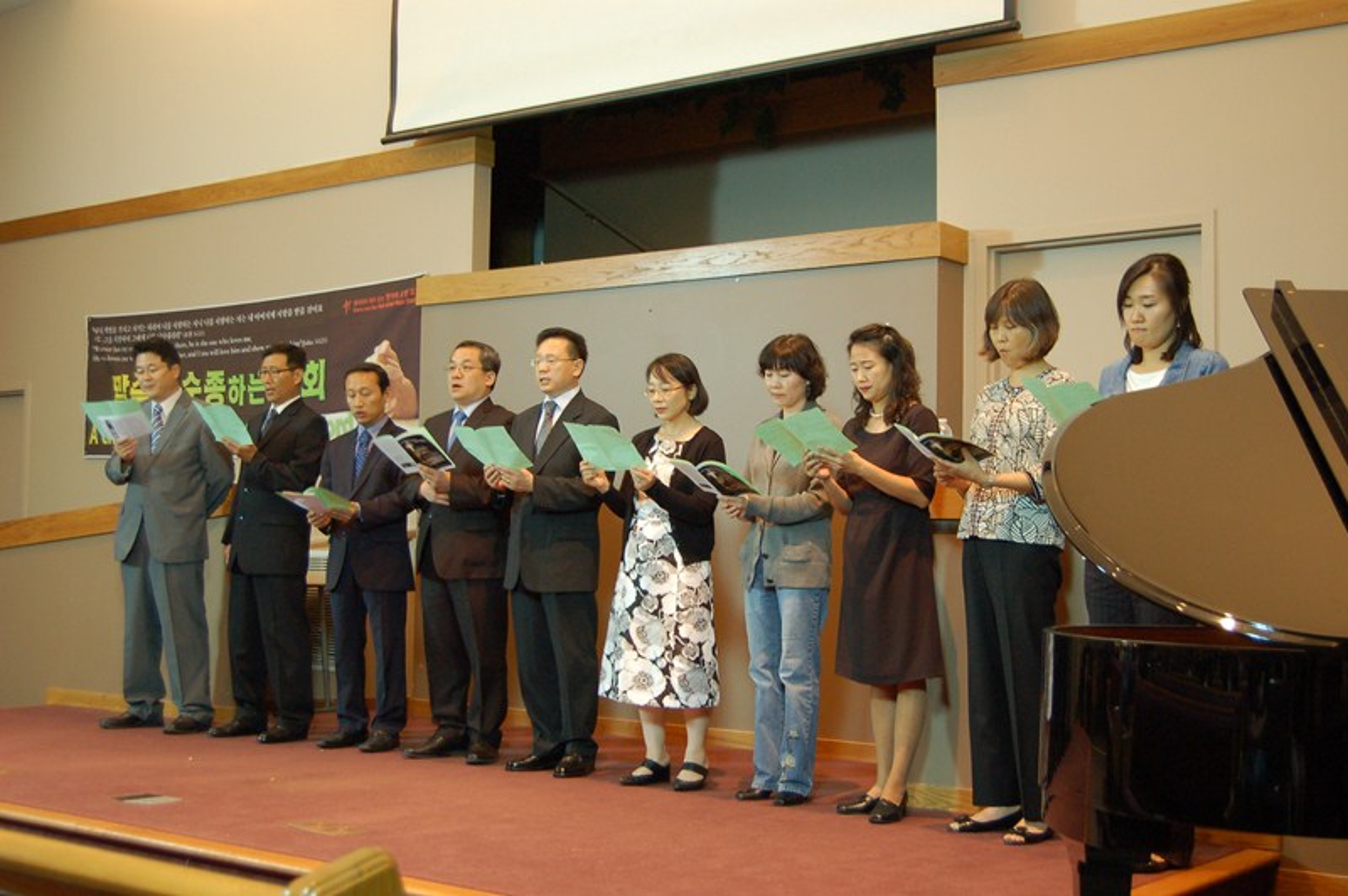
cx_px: 674
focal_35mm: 46
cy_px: 448
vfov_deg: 28.9
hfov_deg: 42.4
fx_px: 1740
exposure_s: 1/10
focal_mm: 31
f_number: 4.5
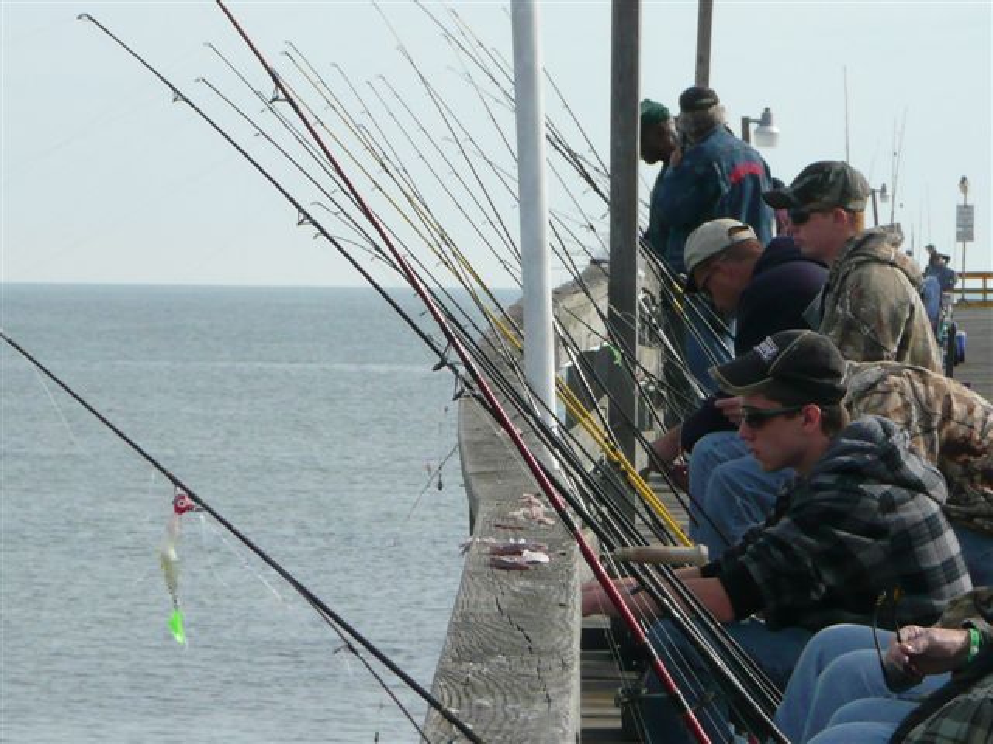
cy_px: 372
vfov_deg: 6.3
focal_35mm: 236
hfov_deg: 8.4
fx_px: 6770
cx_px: 496
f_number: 11
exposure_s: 1/250
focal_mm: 26
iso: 200
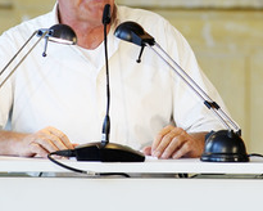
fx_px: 3215
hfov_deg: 4.7
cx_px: 112
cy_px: 23
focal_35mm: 413
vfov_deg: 3.7
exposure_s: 1/250
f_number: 5
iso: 640
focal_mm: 200
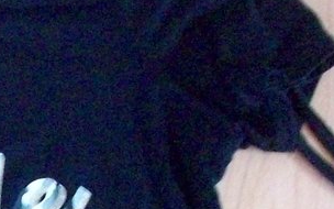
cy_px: 314
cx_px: -141
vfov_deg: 7.5
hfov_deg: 11.7
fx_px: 1566
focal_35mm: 172
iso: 400
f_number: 2.8
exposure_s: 1/13.3
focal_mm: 6.2
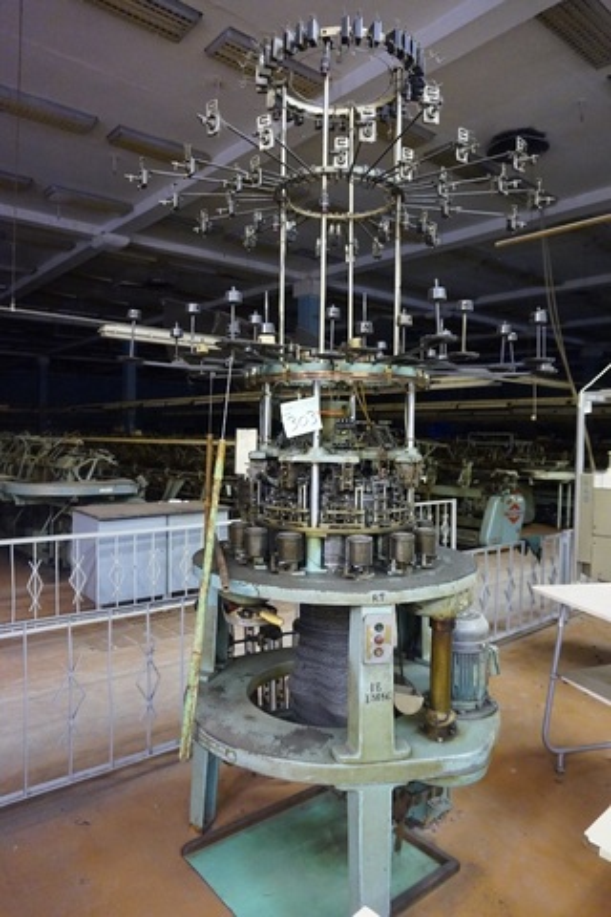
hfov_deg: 53.1
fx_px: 611
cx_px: 306
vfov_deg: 73.7
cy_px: 458
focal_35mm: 24
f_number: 3.5
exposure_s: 1/13
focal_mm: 16
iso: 3200
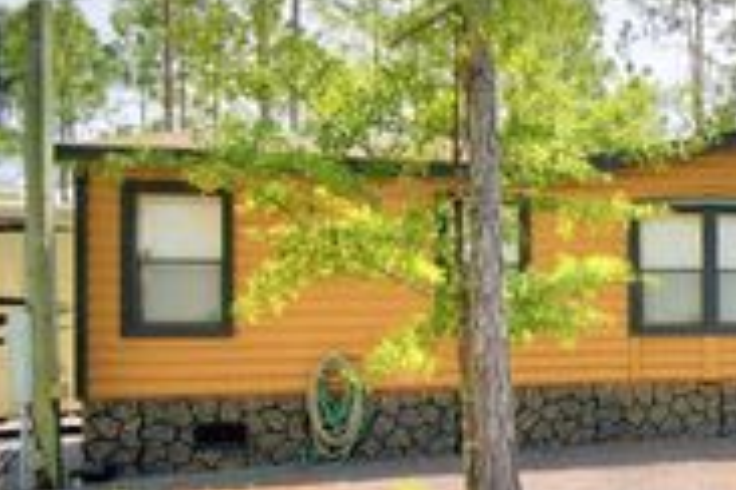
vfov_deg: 32.3
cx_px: 873
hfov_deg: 36.9
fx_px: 838
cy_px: 331
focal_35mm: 41
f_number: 4.5
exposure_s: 1/1000
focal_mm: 10
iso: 100
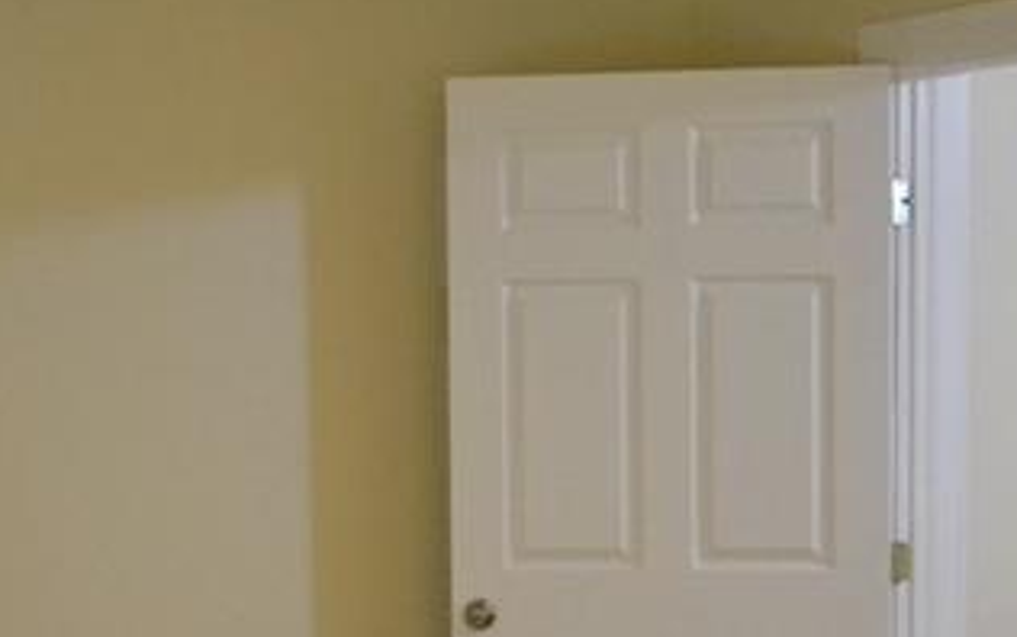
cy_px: 508
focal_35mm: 99
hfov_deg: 21.0
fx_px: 2746
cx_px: 399
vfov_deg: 13.2
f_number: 5.6
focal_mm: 20
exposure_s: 1/60
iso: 2800
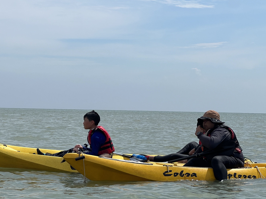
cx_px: 139
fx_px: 815
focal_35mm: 106
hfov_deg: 18.5
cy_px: 125
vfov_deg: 14.0
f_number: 2.8
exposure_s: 1/1980
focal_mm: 9
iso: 32
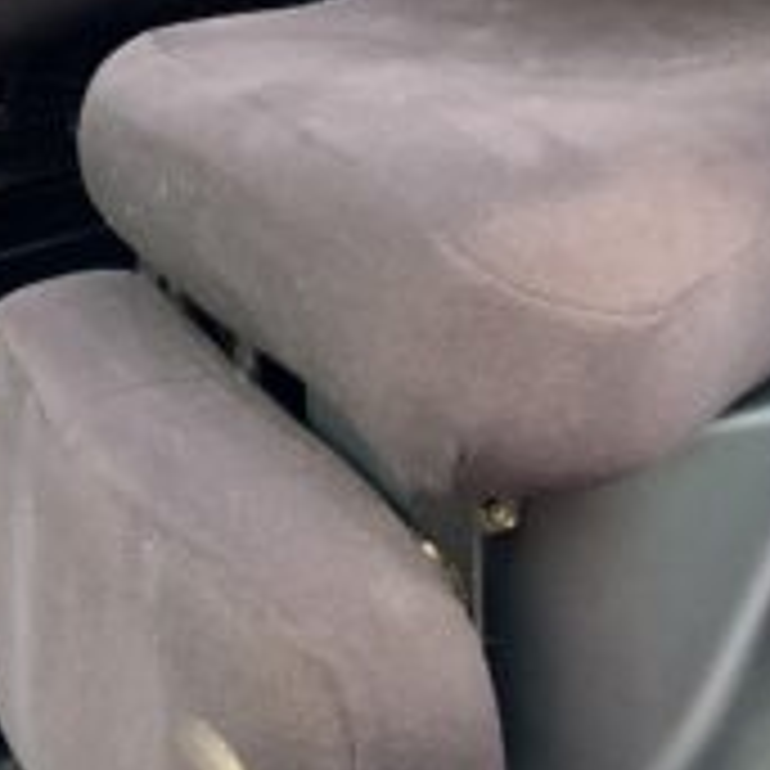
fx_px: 2416
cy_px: -86
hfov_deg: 18.0
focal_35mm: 96
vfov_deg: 17.5
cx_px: 225
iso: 50
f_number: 1.8
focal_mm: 3
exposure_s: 1/122
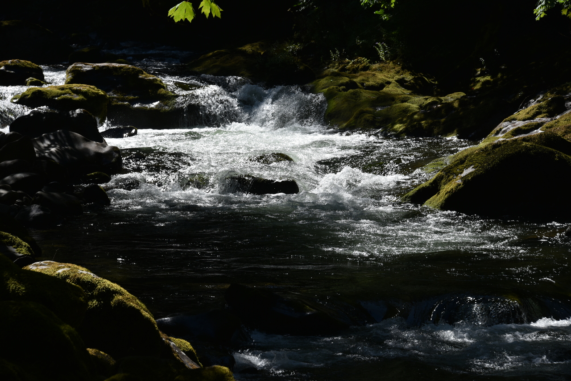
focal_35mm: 150
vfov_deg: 9.2
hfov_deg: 13.7
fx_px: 2380
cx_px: 286
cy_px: 190
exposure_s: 1/320
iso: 100
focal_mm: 150
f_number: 9
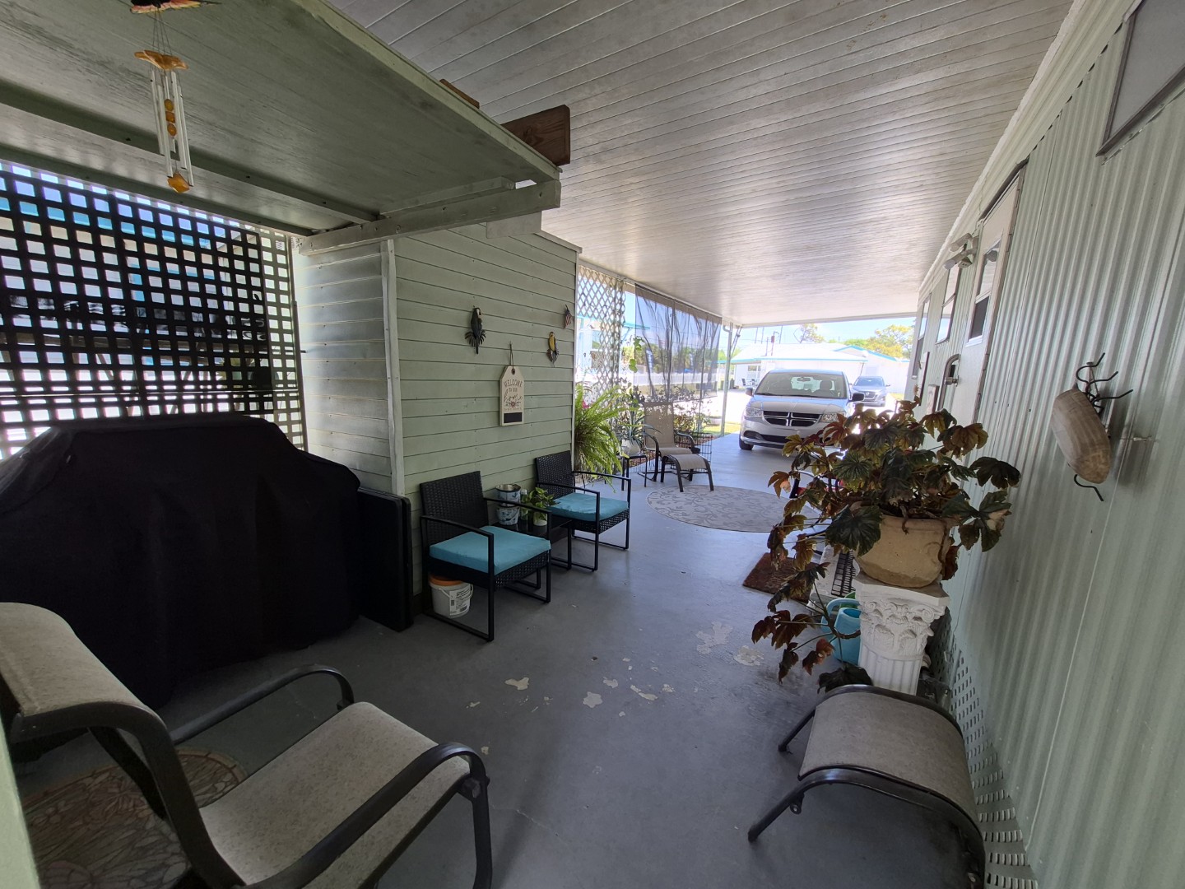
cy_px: 444
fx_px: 445
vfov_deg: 89.9
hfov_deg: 106.2
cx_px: 592
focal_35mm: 13
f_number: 2.2
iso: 50
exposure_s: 1/120
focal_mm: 1.74
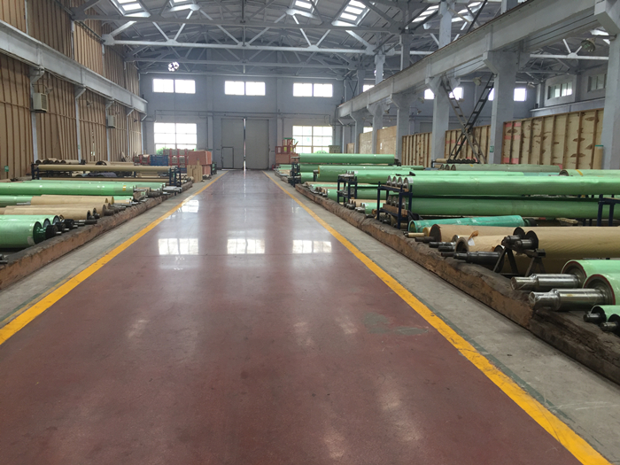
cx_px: 310
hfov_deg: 61.7
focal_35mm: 29
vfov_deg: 48.2
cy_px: 232
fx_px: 519
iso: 40
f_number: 2.2
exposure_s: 1/50
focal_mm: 4.15
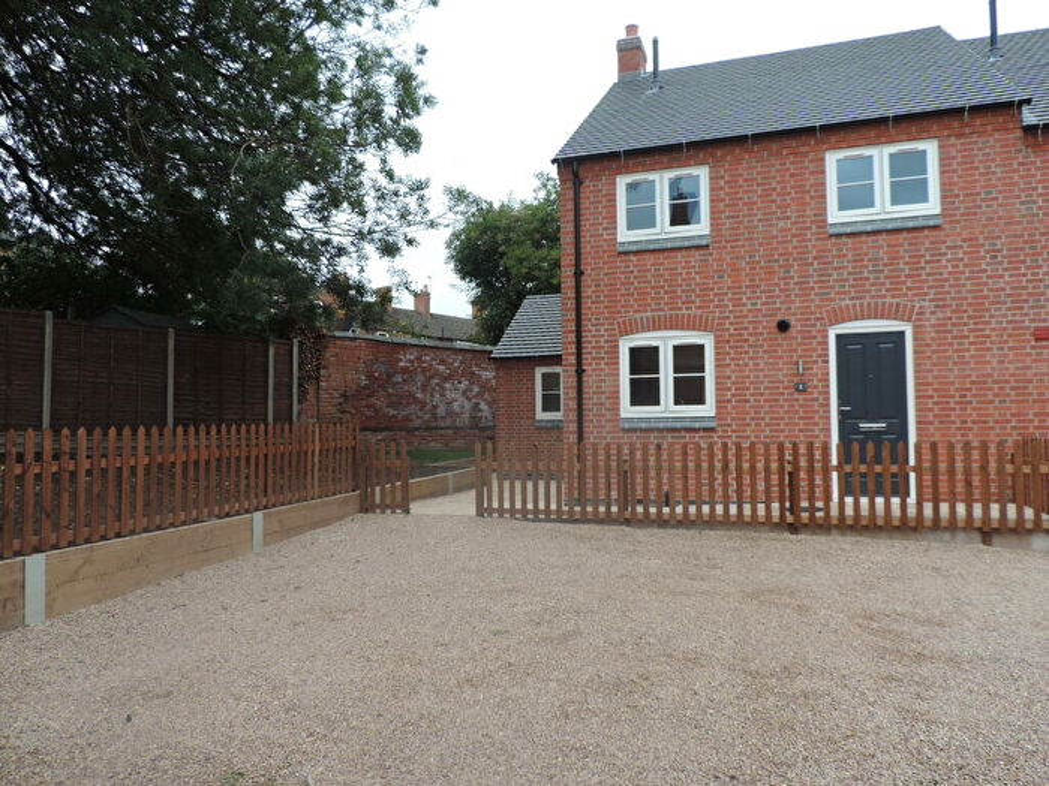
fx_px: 727
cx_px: 524
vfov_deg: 56.8
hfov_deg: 71.6
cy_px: 393
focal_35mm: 24
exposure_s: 1/200
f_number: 3
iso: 80
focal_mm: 4.3
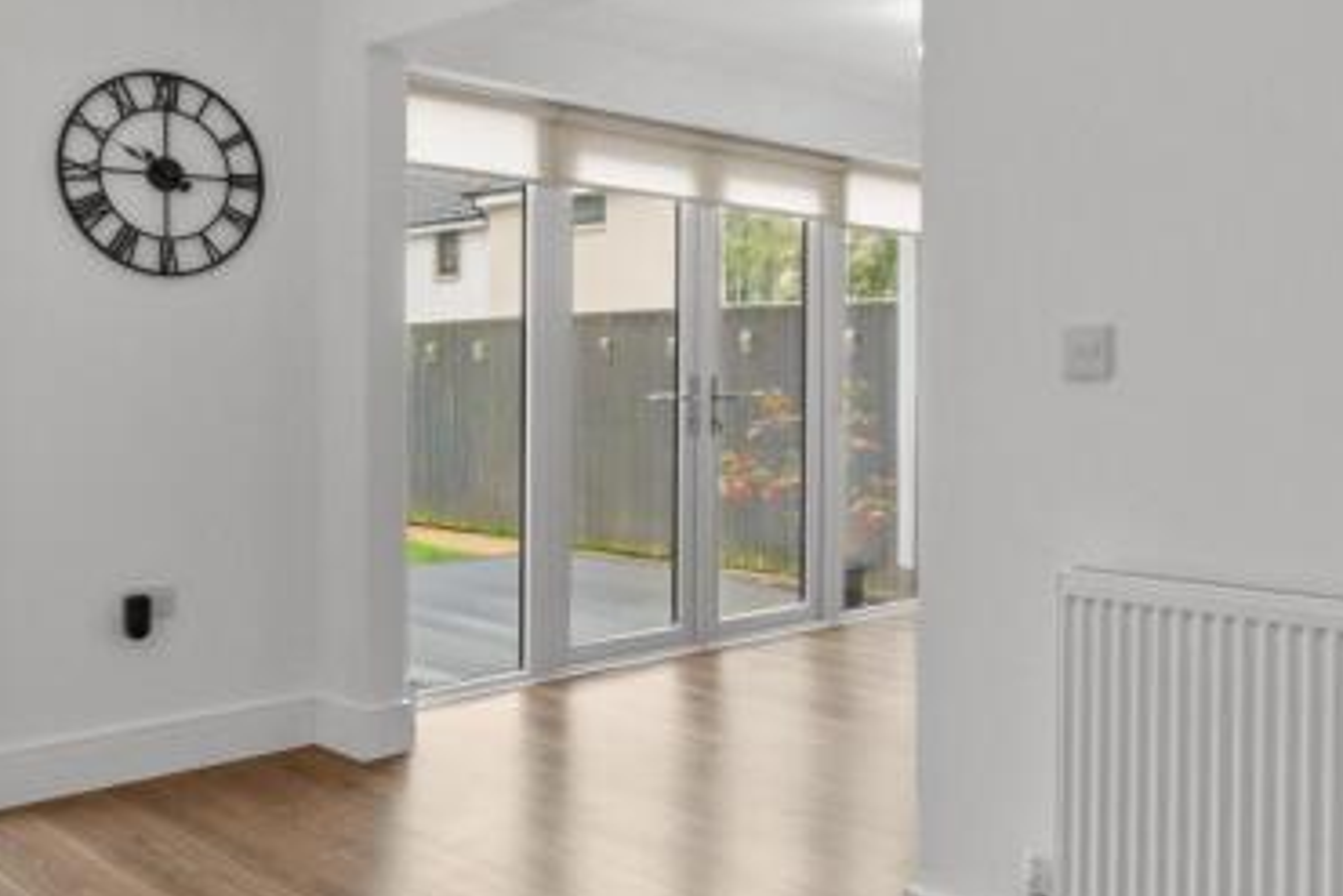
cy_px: 359
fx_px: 1343
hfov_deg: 52.9
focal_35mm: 36
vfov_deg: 36.8
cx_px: 780
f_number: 18
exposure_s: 1/1.25
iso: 640
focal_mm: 13
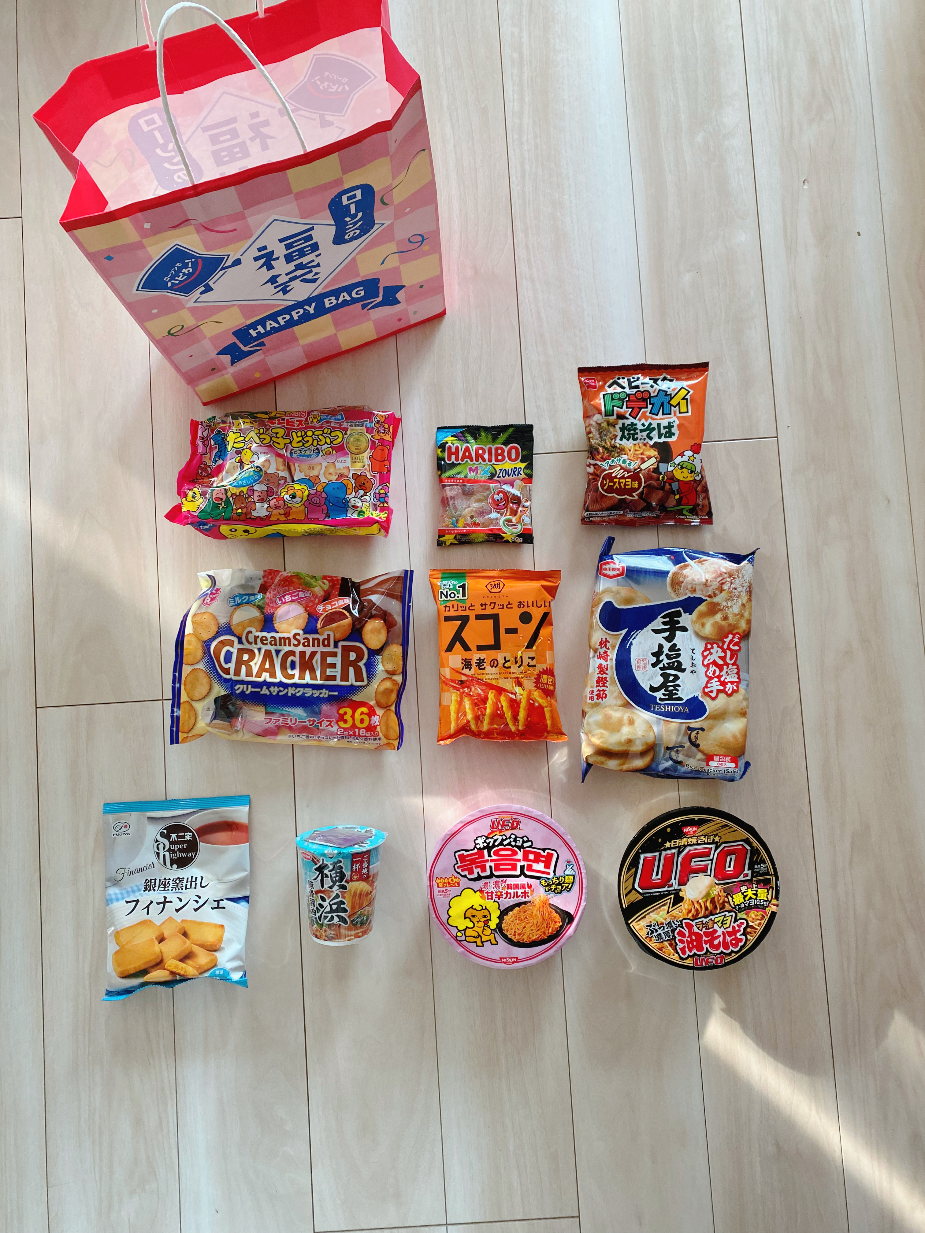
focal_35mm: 26
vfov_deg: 67.3
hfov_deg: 53.1
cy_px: 616
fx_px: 926
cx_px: 462
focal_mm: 4.25
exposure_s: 1/121
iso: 125
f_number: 1.8
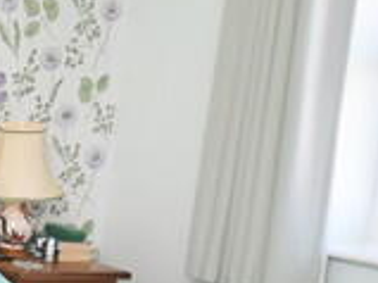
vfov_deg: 15.9
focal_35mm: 93
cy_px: 172
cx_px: -452
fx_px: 1015
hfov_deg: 15.3
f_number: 4.5
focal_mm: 10
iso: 800
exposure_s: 1/160
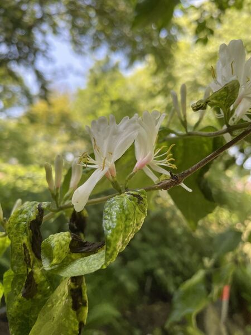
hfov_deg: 53.1
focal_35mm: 26
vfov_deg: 67.3
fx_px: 251
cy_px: 168
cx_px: 126
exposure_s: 1/400
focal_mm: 4.2
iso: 50
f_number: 1.6
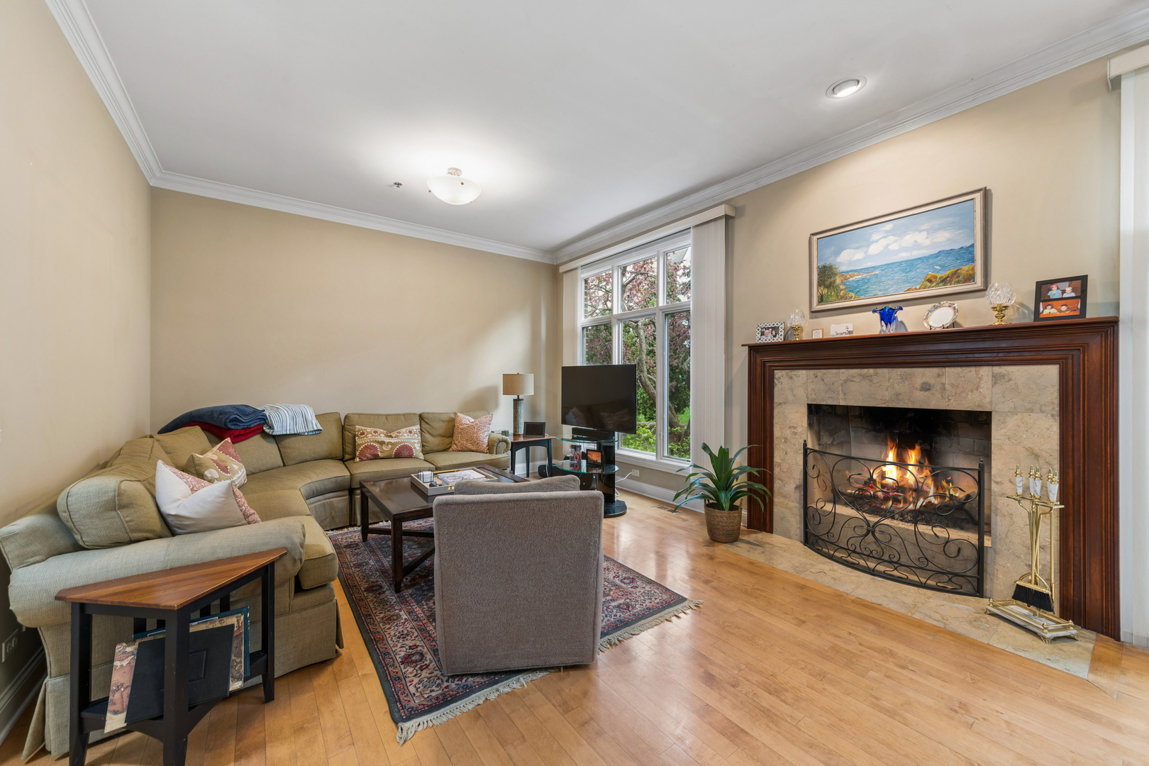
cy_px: 383
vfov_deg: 85.4
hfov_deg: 108.3
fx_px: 415
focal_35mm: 13
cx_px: 574
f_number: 10
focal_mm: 13
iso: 200
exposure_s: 1/2.5
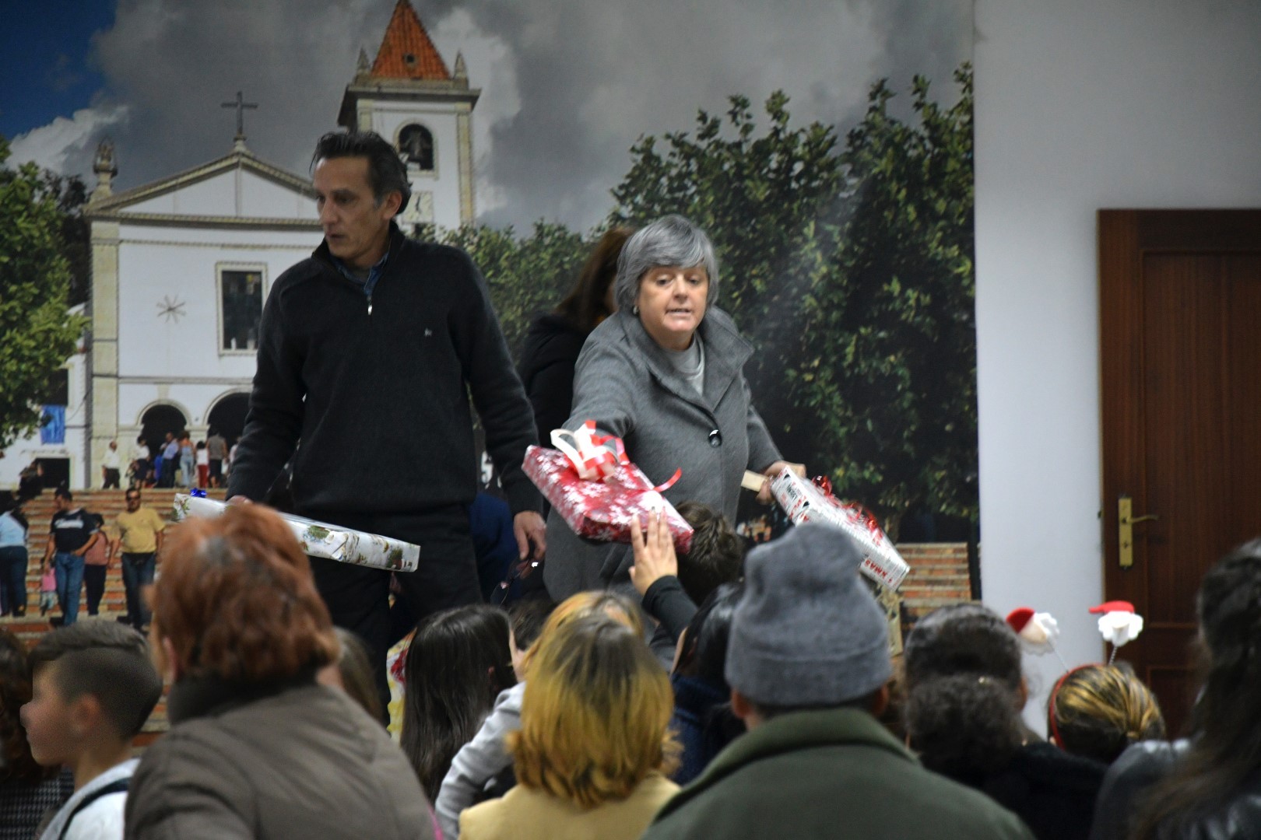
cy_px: 420
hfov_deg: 17.1
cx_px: 630
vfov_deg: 11.4
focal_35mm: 120
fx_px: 4203
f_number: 4
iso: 1600
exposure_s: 1/80
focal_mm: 80
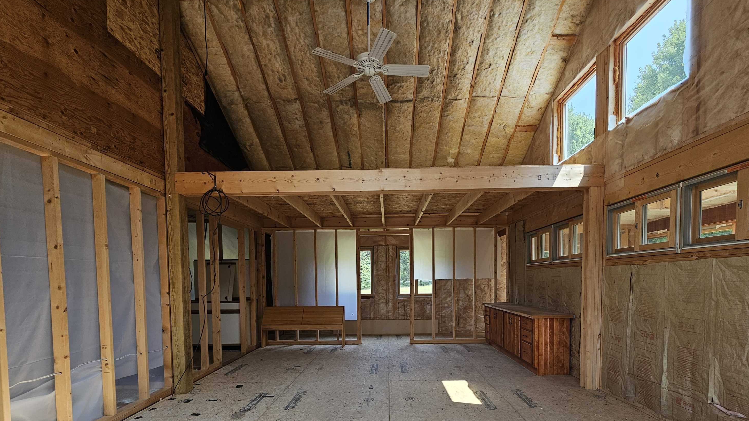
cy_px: 294
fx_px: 298
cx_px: 383
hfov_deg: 103.0
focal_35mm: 15
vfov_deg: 67.7
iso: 50
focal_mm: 2.2
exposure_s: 1/120
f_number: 2.2
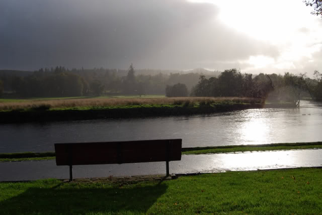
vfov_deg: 34.3
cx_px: 161
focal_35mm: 39
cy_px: 108
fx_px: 349
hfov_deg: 49.5
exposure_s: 1/320
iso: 100
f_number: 9
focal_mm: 26
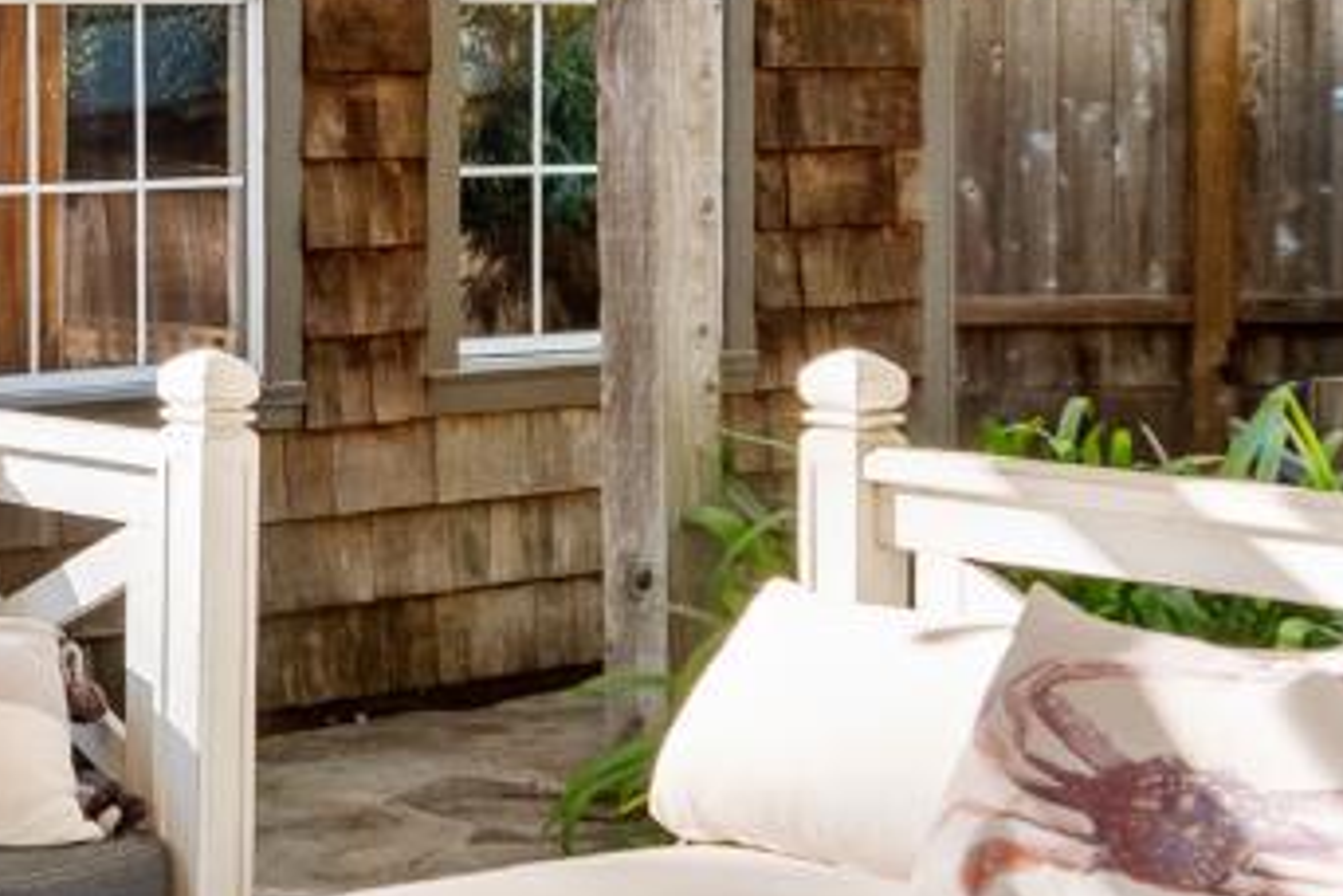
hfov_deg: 20.9
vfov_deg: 14.6
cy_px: -43
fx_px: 3432
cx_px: -196
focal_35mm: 92
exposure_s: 1/40
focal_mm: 14
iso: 200
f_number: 8
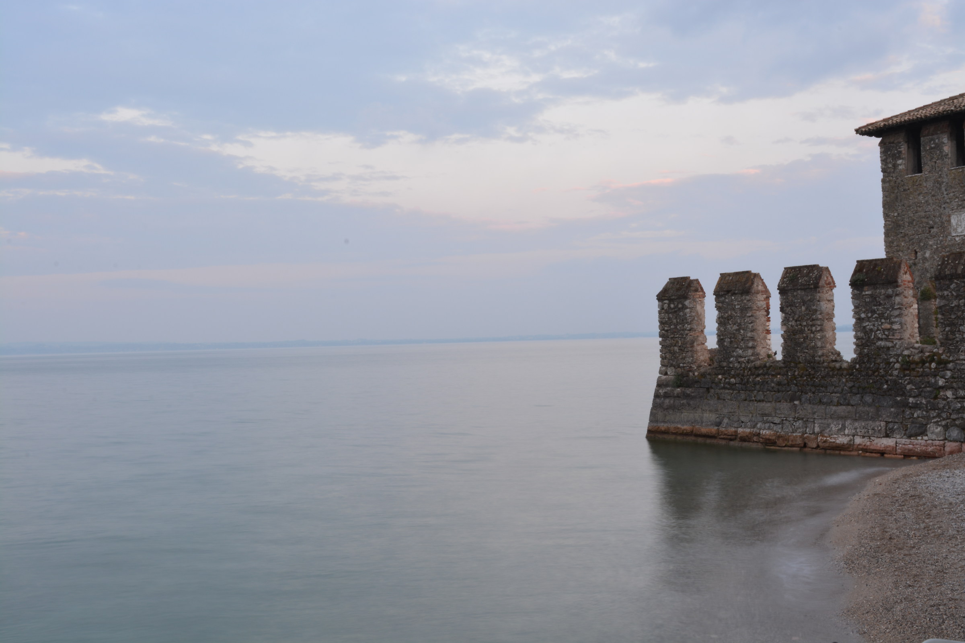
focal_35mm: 40
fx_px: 1086
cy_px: 322
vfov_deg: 33.0
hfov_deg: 47.9
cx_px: 482
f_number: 25
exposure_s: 1.3
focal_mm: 27
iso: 100
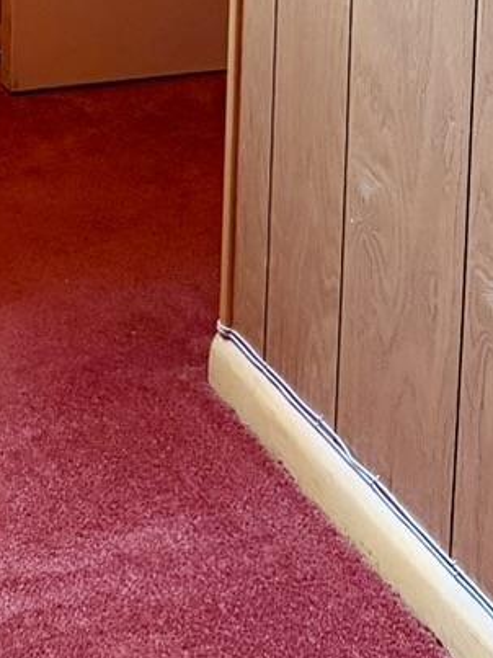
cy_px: -531
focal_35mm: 122
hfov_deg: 11.9
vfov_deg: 14.3
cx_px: -119
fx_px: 2318
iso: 500
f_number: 1.78
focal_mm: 6.76
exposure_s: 1/60
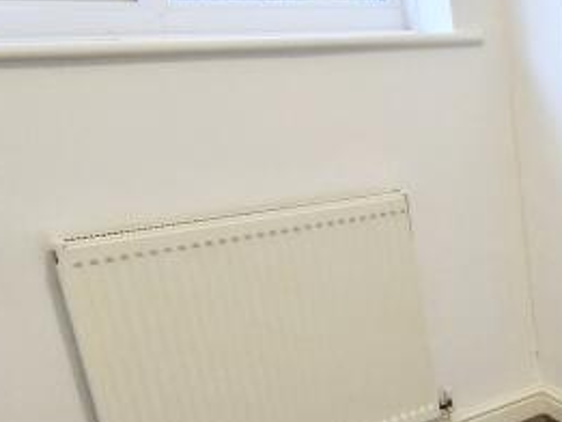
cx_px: 762
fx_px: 828
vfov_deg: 28.0
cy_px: 334
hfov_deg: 29.0
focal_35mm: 51
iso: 160
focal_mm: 2.2
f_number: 2.2
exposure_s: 1/50
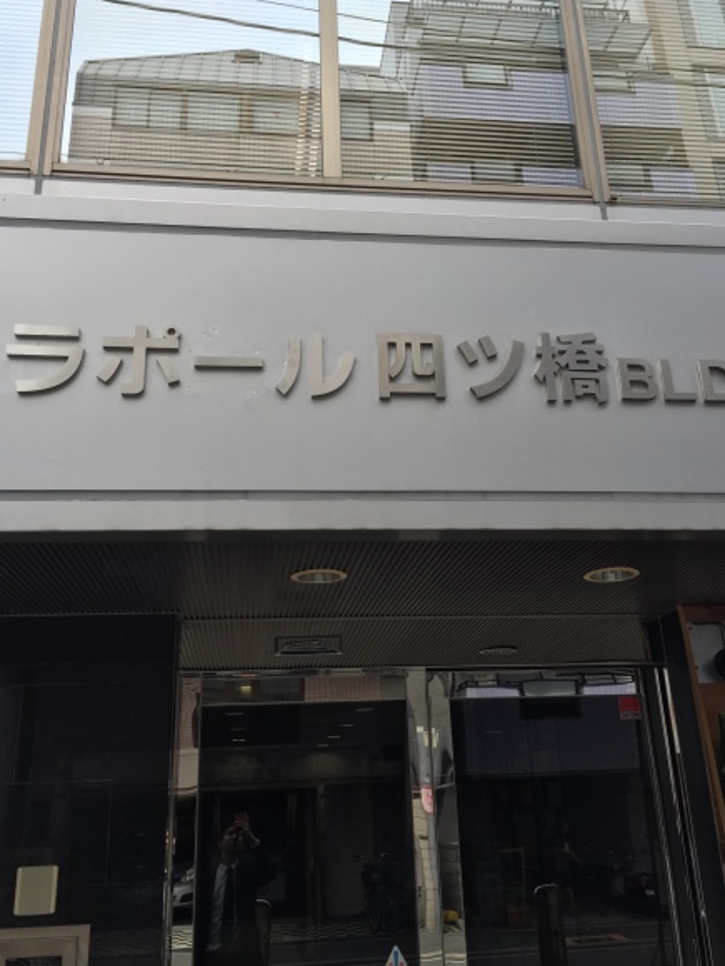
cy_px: 455
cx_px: 370
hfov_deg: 44.2
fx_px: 894
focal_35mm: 32
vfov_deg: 56.8
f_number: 2.2
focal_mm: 4.15
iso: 32
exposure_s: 1/648
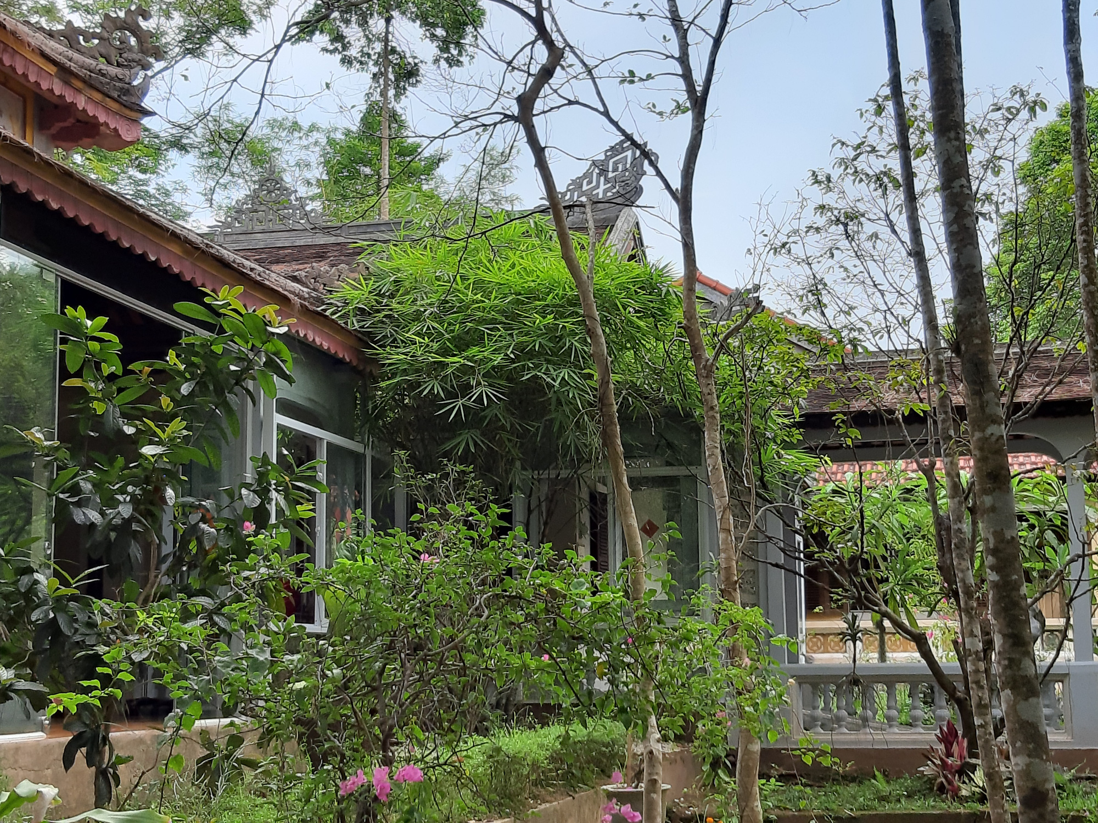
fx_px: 856
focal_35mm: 27
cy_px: 412
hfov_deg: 65.3
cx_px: 549
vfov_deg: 51.4
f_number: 1.7
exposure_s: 1/137
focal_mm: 3.93
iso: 40
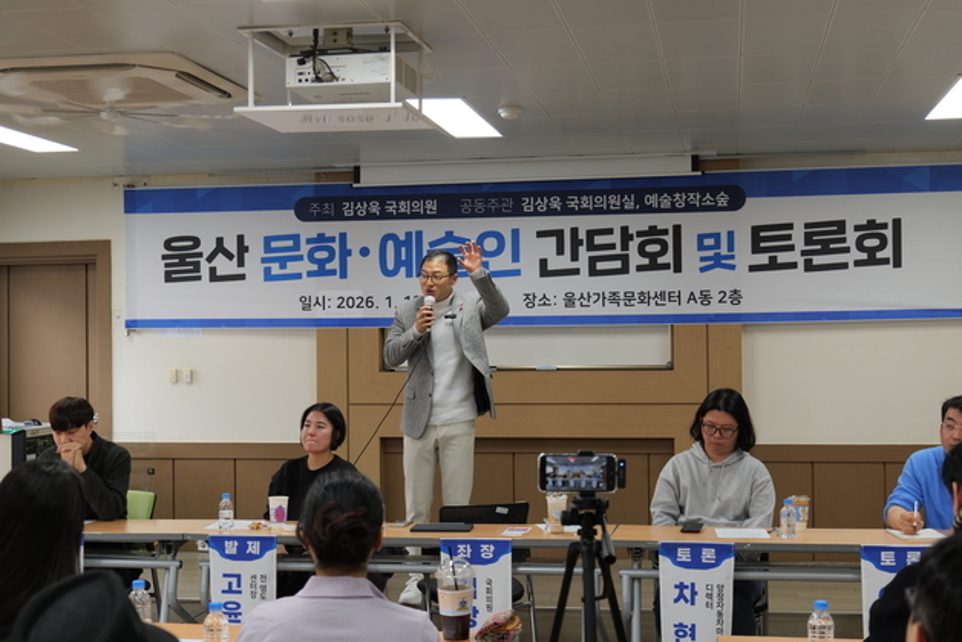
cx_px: 481
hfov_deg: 38.9
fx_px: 1363
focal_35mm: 51
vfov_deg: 26.5
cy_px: 321
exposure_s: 1/60
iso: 500
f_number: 5.3
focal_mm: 51
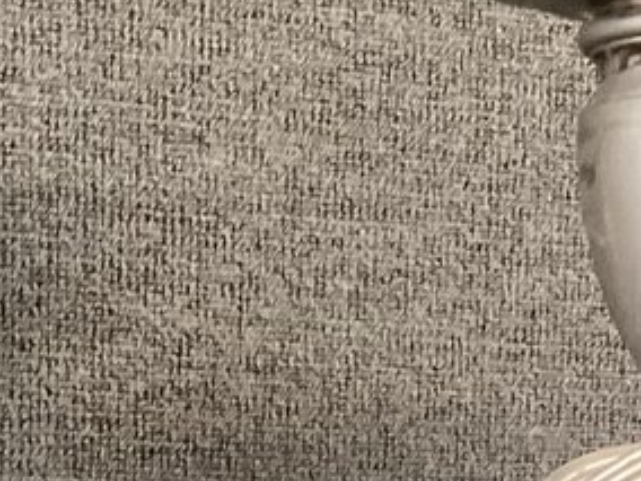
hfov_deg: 11.9
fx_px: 3055
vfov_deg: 8.4
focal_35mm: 165
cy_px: 1051
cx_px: 617
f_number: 2.4
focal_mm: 3.3
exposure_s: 1/60
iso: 250
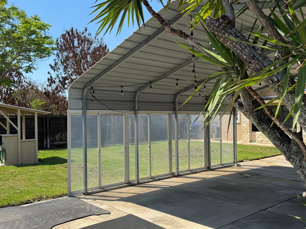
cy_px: 118
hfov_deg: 56.8
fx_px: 283
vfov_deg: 44.2
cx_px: 158
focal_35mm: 32
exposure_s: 1/3247
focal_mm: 6.76
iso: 80
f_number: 1.78
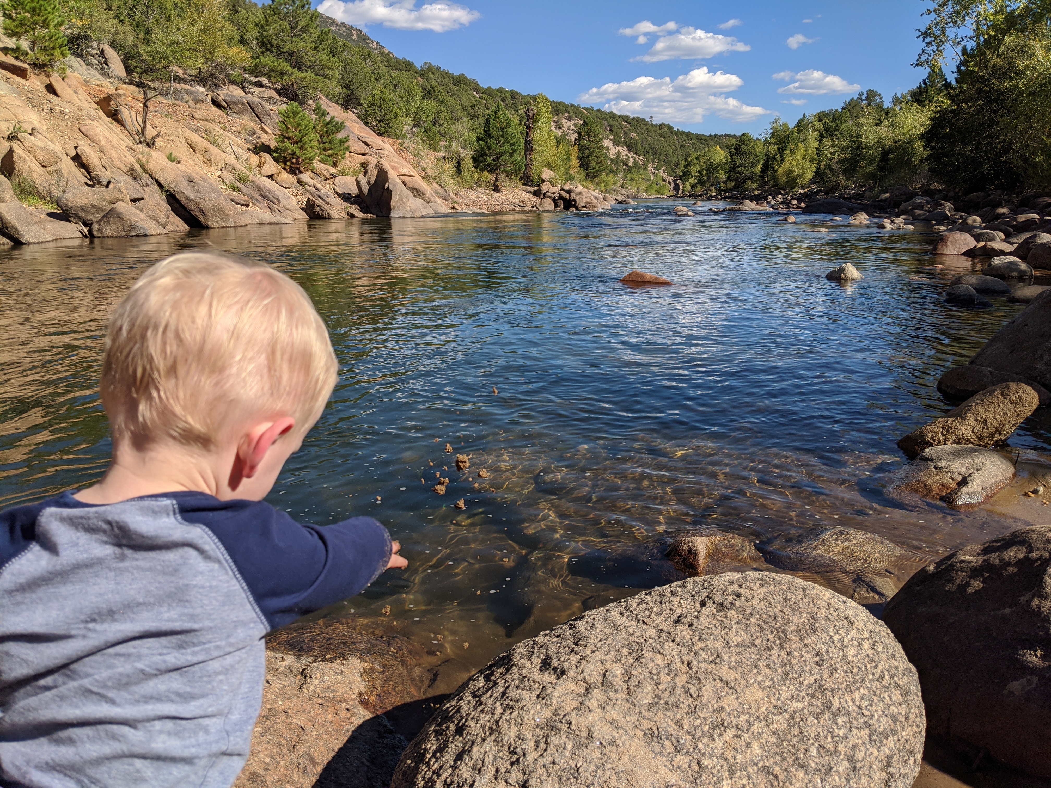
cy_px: 394
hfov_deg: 65.3
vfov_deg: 51.4
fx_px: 820
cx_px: 526
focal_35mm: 27
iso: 44
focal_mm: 4.44
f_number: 1.8
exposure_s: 1/3906
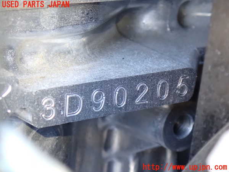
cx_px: 114
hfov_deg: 19.6
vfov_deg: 14.8
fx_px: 662
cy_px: 86
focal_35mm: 100
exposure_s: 1/25
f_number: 4.9
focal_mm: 18
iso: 1250
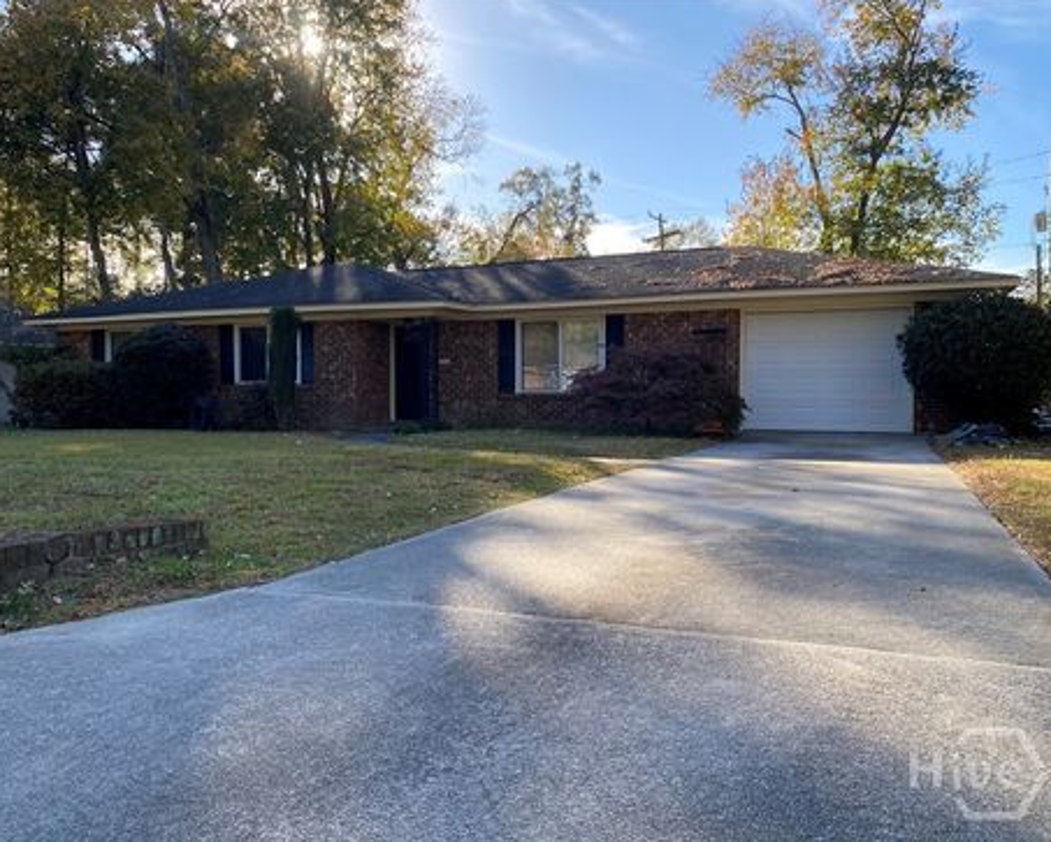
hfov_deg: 62.1
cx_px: 485
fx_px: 872
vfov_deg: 51.6
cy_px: 426
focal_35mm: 28
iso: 32
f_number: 1.8
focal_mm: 4.25
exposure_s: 1/747
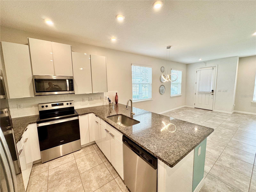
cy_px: 96
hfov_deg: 102.1
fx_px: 104
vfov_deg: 85.7
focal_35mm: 14
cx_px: 128
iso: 100
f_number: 2.2
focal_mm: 2.22
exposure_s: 1/120
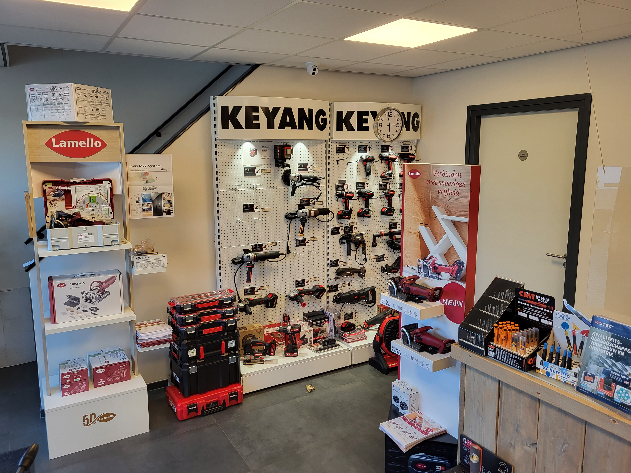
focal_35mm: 27
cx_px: 313
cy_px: 237
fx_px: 492
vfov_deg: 51.4
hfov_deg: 65.3
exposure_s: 1/100
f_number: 1.8
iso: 125
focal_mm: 5.4
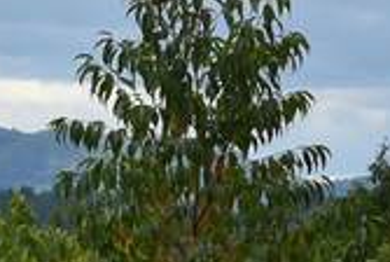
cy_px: 82
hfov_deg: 2.1
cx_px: -175
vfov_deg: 1.4
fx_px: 10579
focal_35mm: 975
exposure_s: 1/800
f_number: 7.1
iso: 200
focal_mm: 85
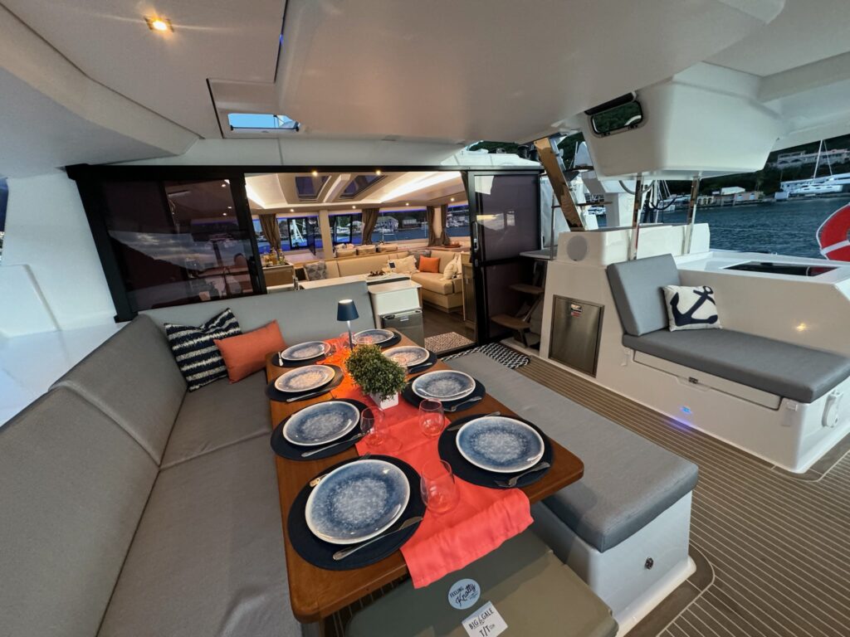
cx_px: 425
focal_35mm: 14
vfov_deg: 85.7
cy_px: 318
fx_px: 344
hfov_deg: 102.1
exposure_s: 1/60
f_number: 2.2
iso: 500
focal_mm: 2.22
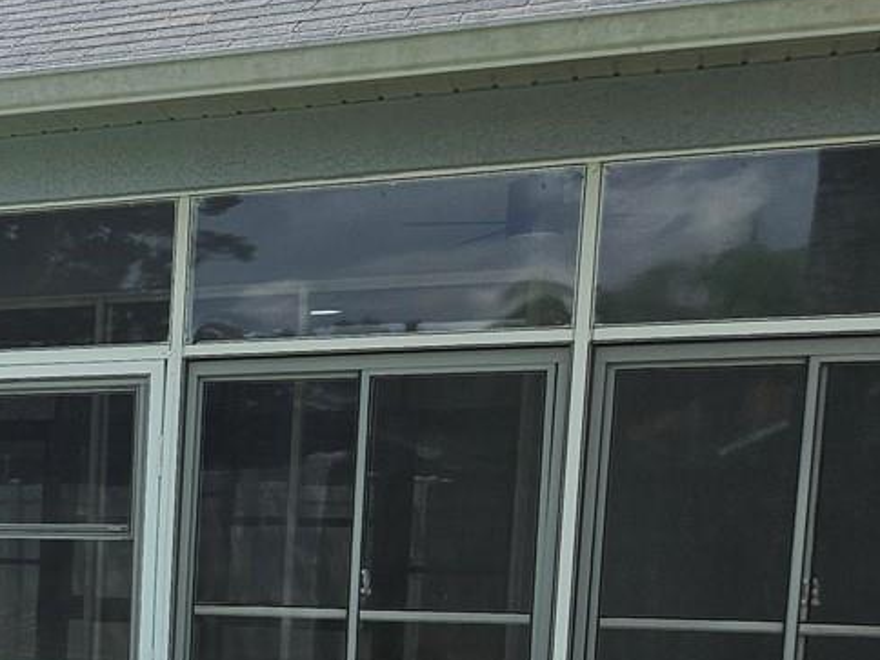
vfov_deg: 18.7
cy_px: 716
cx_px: -396
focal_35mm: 76
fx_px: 1932
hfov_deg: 21.9
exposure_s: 1/2157
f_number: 1.8
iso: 25
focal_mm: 5.4
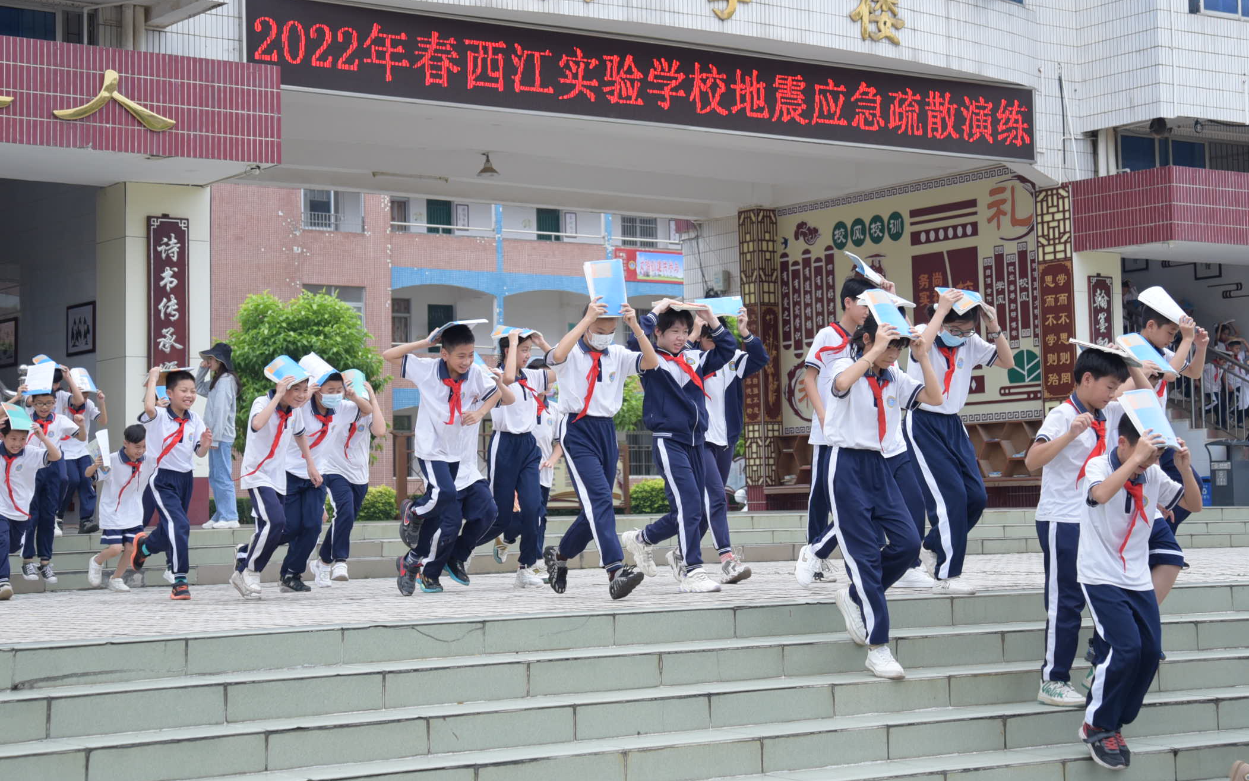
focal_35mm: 70
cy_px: 290
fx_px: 2383
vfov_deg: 18.6
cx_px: 637
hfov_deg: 29.4
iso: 800
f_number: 4.2
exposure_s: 1/2000
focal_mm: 48
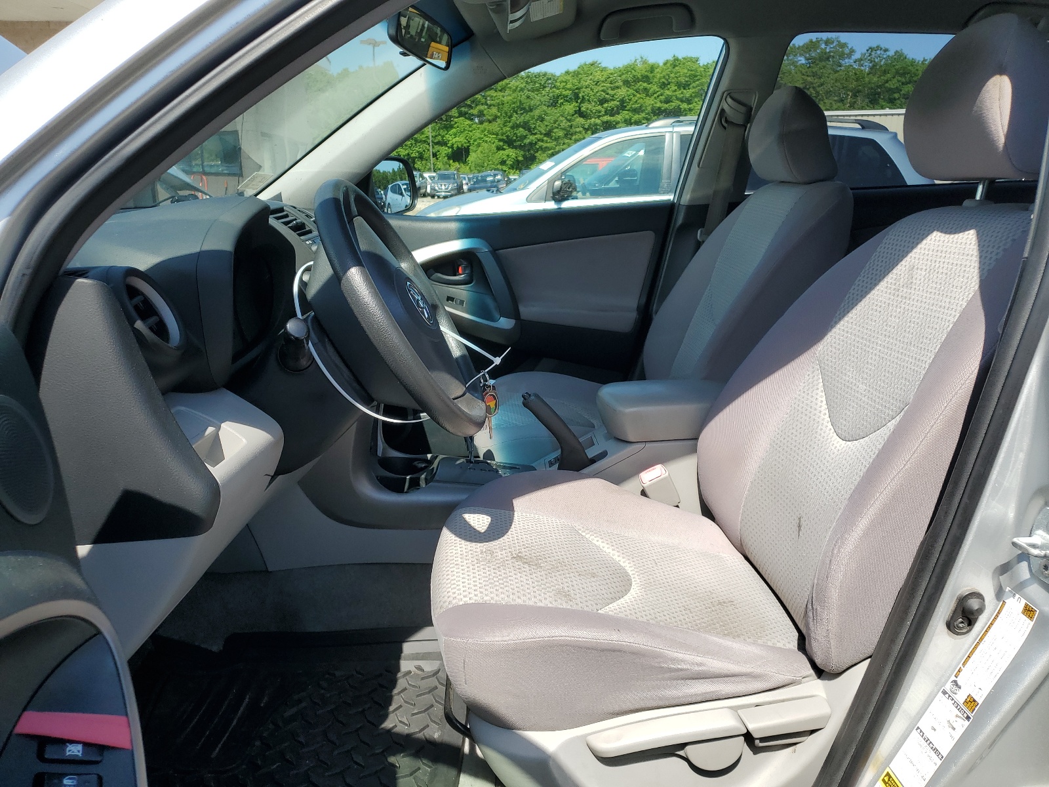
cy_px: 394
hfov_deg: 67.3
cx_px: 524
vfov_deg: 53.1
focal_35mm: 26
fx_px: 788
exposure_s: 1/1667
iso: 50
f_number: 1.5
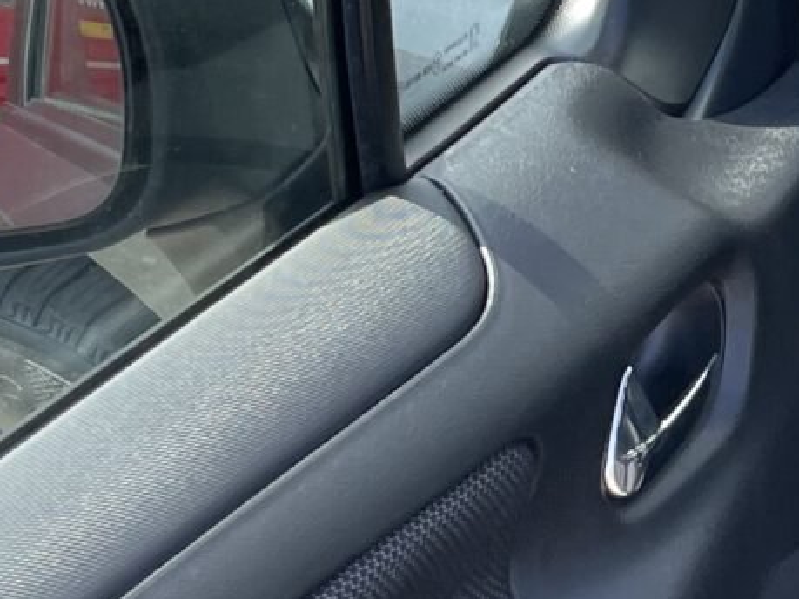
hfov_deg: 12.3
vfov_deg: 10.2
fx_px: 3346
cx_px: 1518
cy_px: 385
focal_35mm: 145
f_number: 1.6
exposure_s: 1/437
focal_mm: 4.2
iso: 32
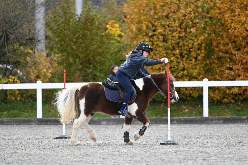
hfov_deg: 6.1
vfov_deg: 4.0
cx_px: 124
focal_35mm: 340
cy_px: 82
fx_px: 2340
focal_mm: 340
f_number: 5.3
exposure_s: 1/640
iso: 2000
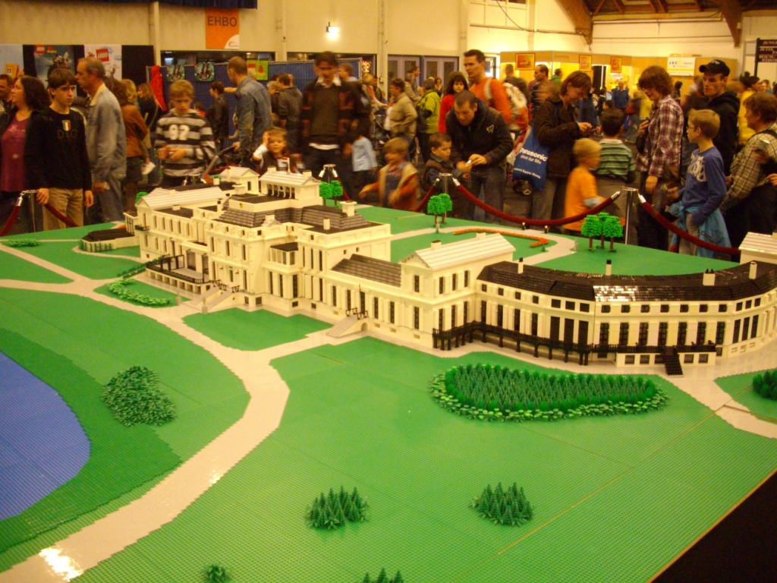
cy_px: 292
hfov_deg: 50.1
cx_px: 388
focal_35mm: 37
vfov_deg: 38.7
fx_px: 831
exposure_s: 1/10
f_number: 2.8
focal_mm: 6.2
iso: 400
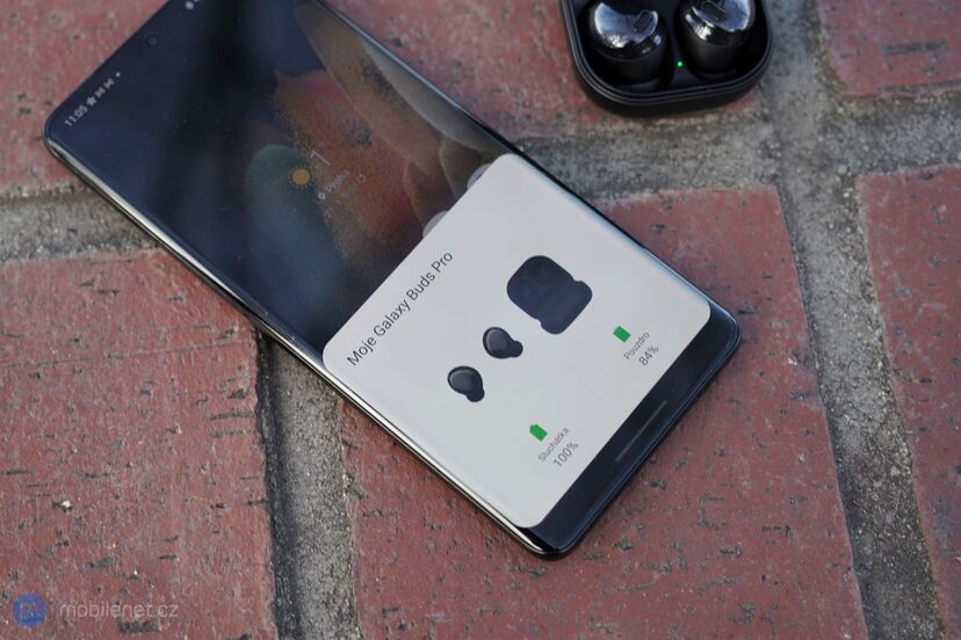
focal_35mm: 47
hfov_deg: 41.9
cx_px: 480
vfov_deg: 28.6
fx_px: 1255
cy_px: 320
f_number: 4
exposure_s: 1/125
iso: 160
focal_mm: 47
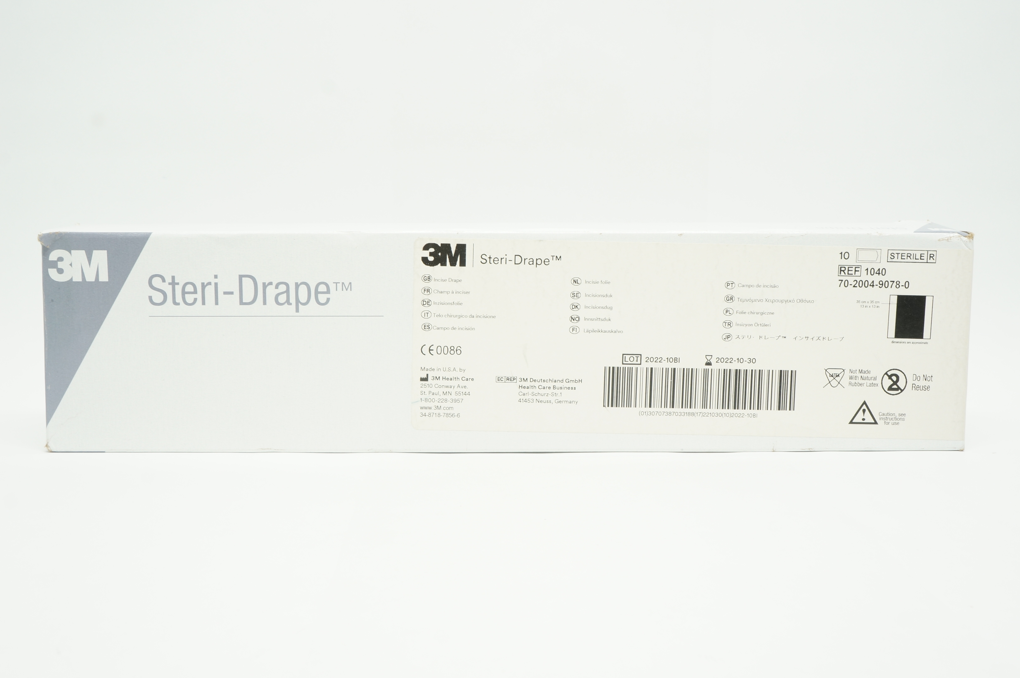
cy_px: 339
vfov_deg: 35.4
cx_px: 510
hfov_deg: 51.3
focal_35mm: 38
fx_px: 1061
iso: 400
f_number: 11
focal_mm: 25
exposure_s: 1/15
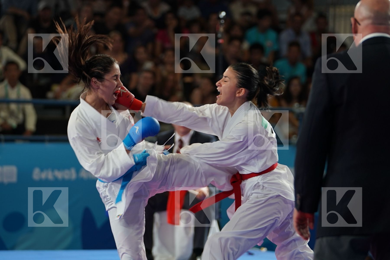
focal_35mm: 204
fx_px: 2210
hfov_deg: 10.1
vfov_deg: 6.7
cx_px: 195
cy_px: 130
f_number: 2.8
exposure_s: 1/250
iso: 320
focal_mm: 136
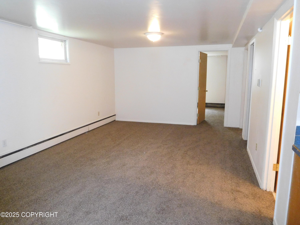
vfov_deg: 54.9
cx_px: 150
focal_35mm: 25
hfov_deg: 69.4
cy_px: 112
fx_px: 217
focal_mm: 4.5
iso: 640
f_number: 3.4
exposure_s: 1/30
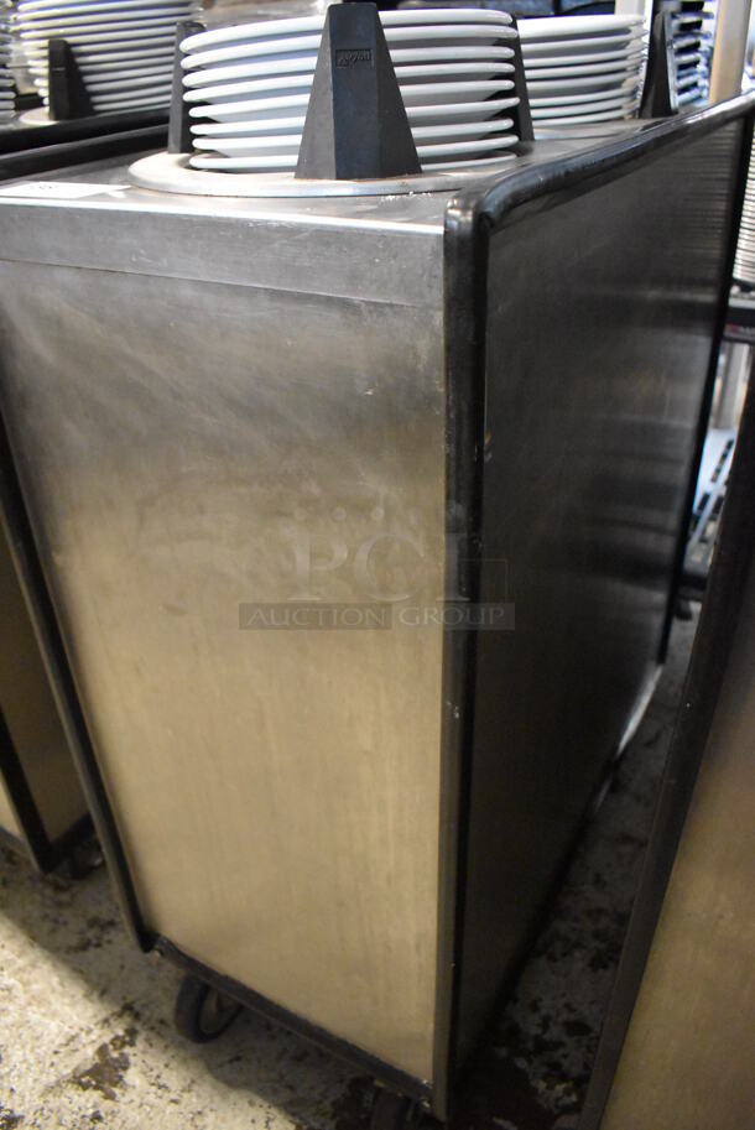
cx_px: 378
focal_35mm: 27
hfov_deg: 48.0
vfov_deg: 67.3
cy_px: 565
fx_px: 848
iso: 9000
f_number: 3.5
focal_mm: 18
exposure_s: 1/125
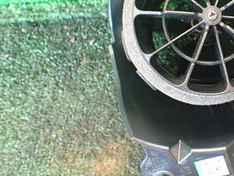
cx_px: 216
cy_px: 37
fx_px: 399
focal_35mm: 59
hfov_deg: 31.0
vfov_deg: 24.5
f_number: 2.3
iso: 800
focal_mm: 5.4
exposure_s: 1/40
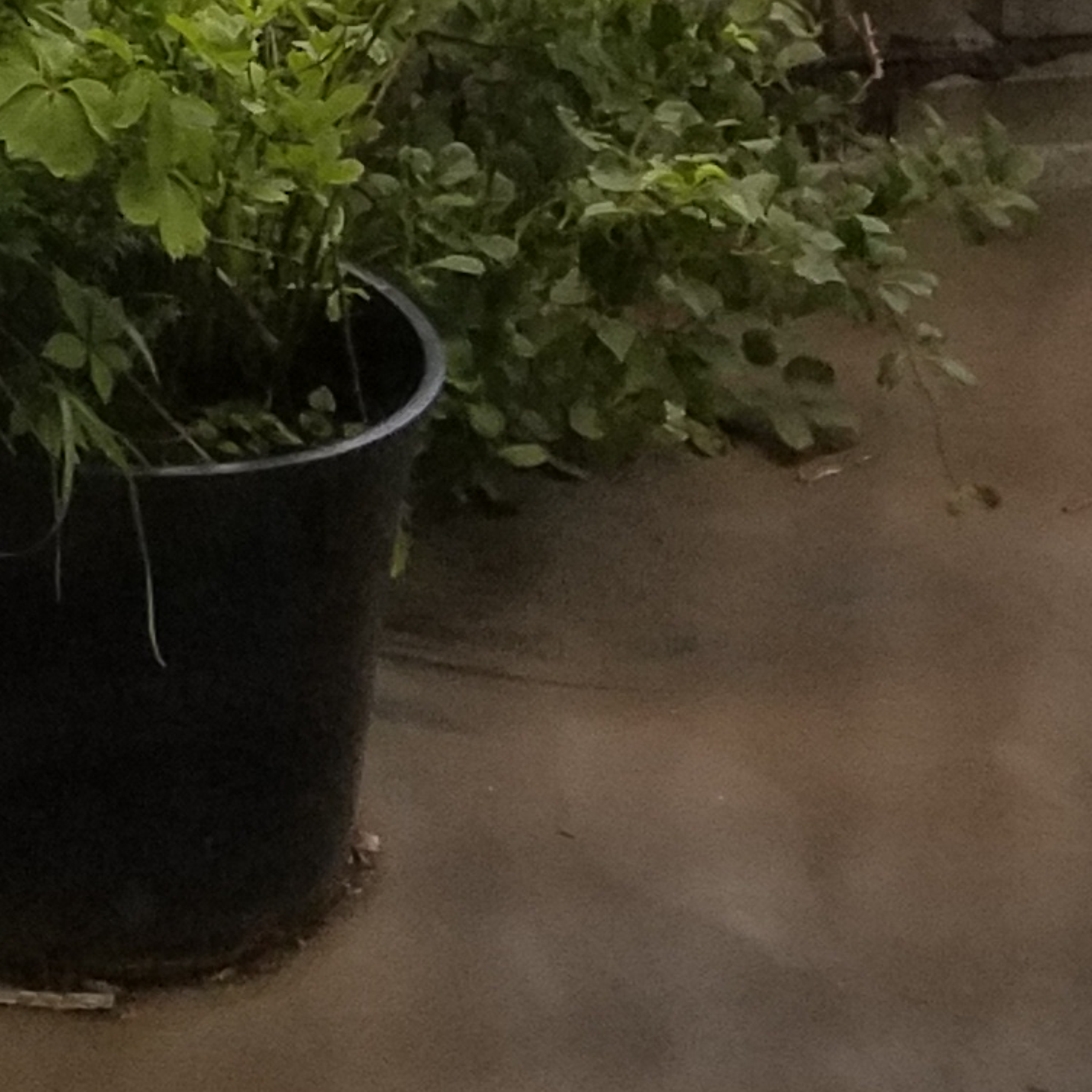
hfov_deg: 14.0
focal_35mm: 123
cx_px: 83
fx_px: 4390
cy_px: -890
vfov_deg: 12.8
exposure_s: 1/120
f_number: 1.7
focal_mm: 4.2
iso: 80
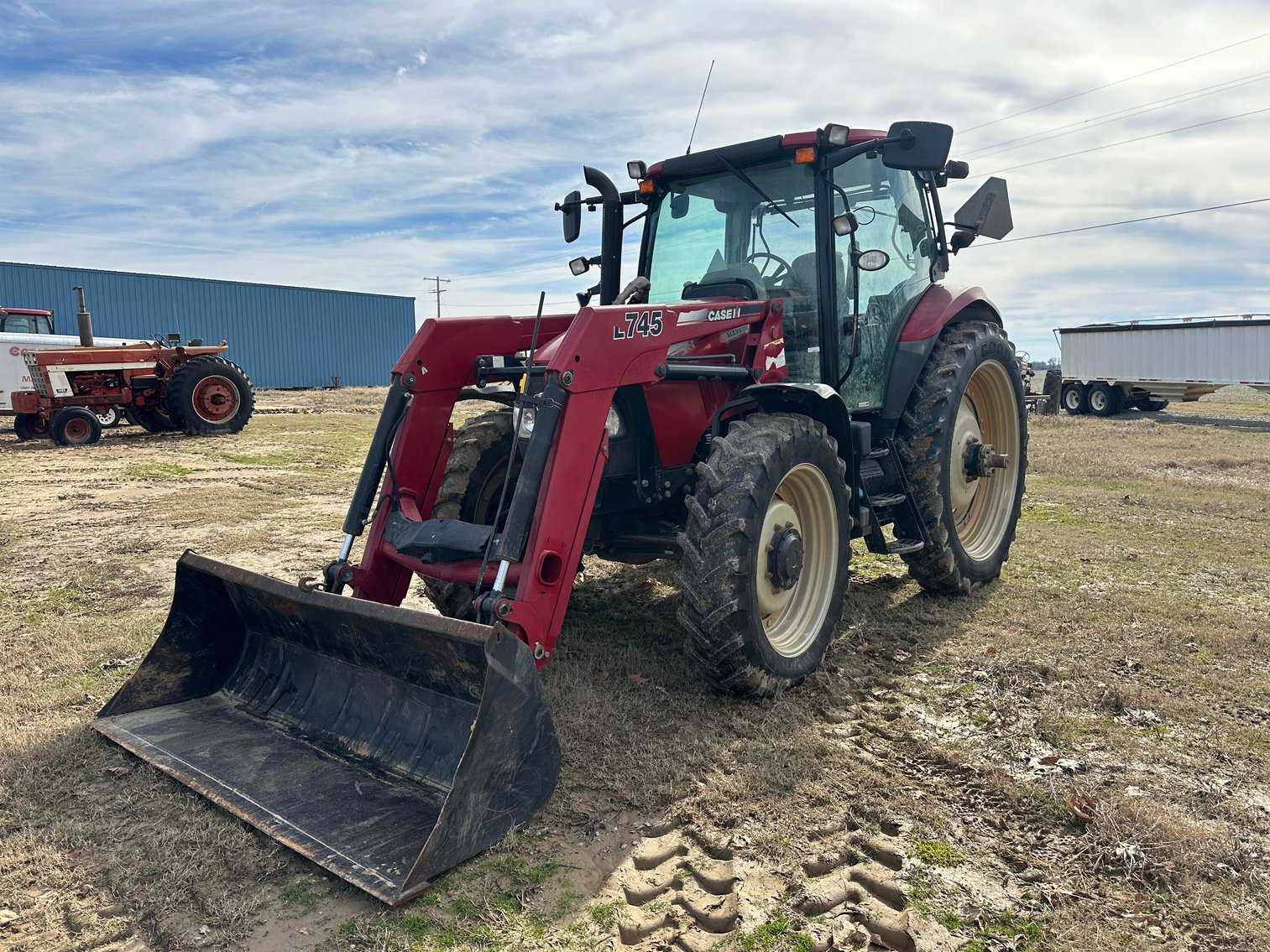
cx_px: 635
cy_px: 476
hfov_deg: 71.6
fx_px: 881
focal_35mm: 24
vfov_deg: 56.8
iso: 80
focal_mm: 6.86
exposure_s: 1/4184
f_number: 1.78
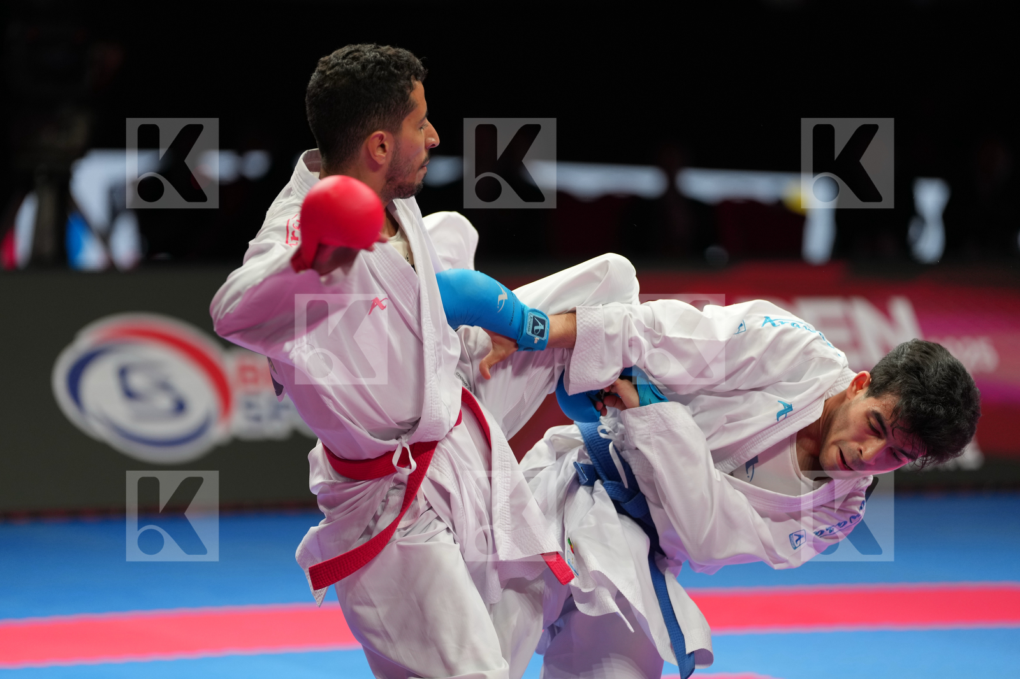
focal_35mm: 200
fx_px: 5665
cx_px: 510
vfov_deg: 6.9
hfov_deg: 10.3
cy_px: 340
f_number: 2.8
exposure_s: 1/1000
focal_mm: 200
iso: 800
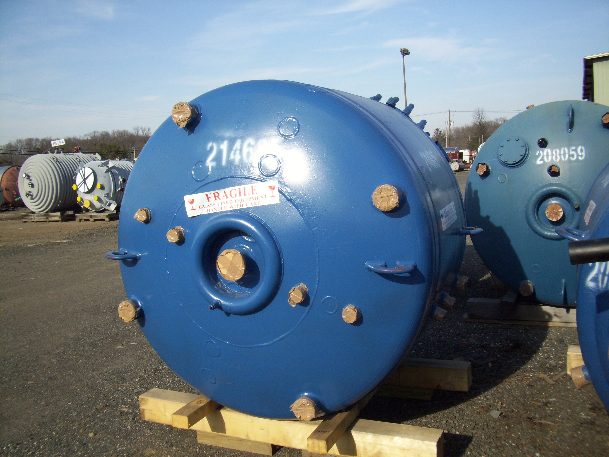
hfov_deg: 54.0
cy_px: 228
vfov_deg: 41.8
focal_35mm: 34
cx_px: 304
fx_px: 598
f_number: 5.6
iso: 80
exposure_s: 1/320
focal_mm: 5.7
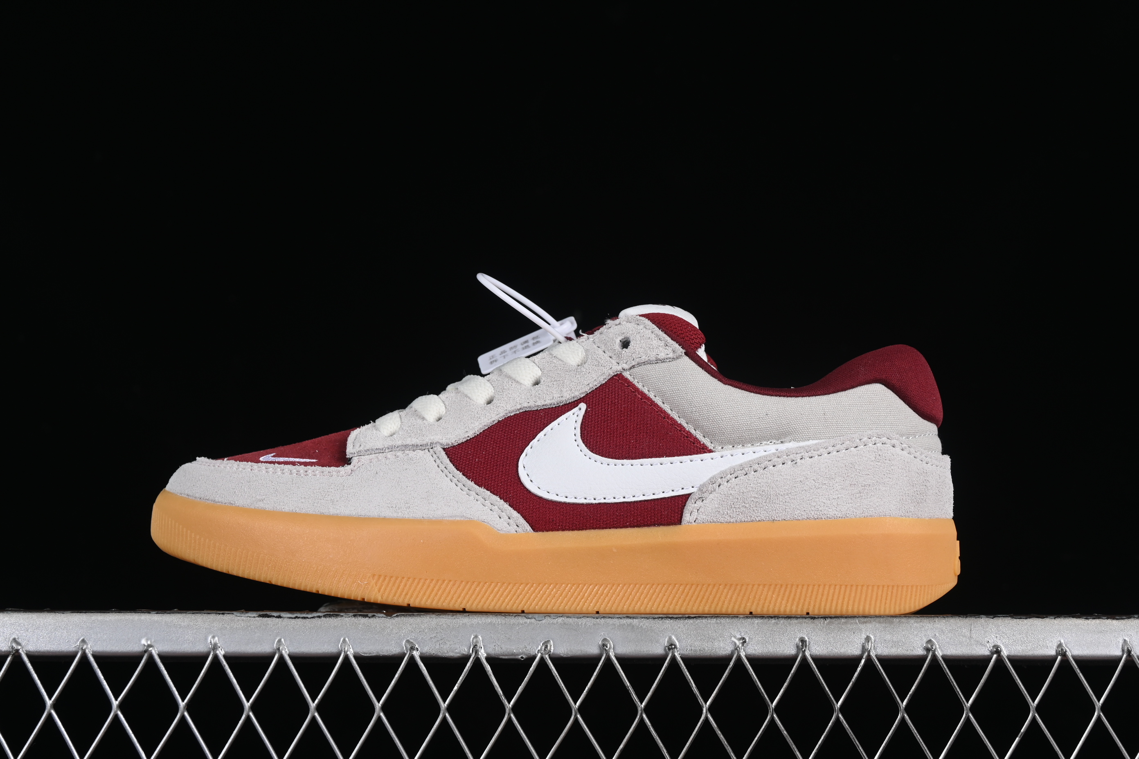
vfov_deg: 18.2
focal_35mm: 75
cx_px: 570
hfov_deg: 27.0
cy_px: 380
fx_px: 2373
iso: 160
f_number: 8
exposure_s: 1/80
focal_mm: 50
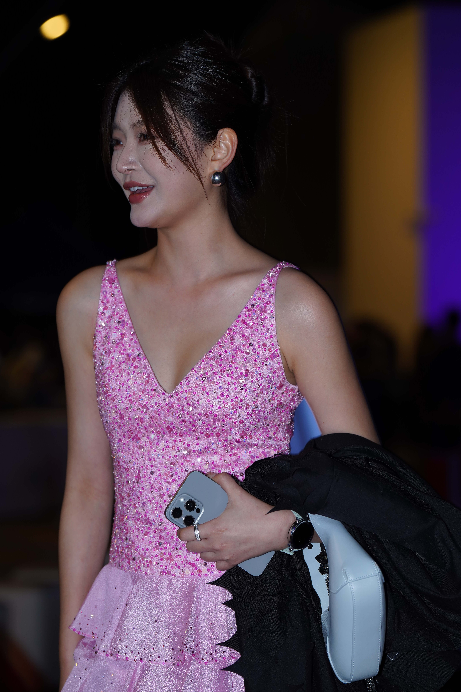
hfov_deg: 10.6
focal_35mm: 129
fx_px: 2478
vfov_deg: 15.9
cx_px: 230
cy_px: 346
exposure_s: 1/200
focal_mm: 129
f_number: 4
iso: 500
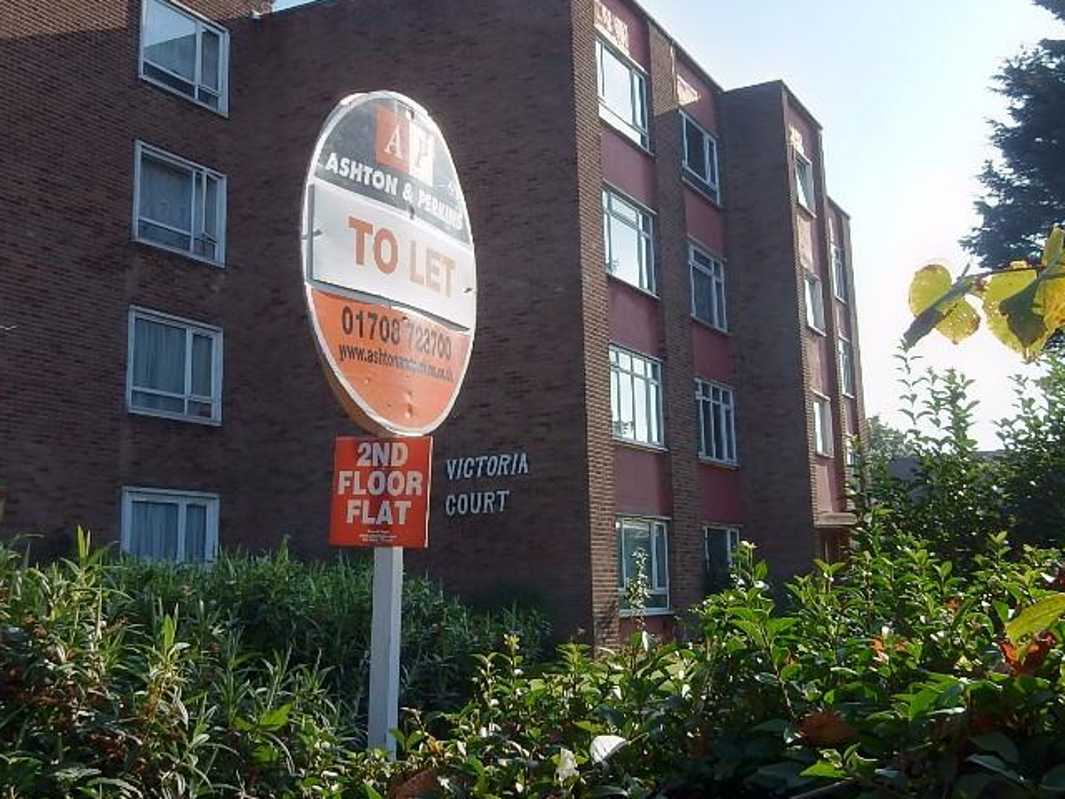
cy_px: 325
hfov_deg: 46.6
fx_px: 1231
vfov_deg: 35.8
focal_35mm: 40
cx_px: 621
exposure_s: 1/500
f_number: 3.7
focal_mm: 4.5
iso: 125
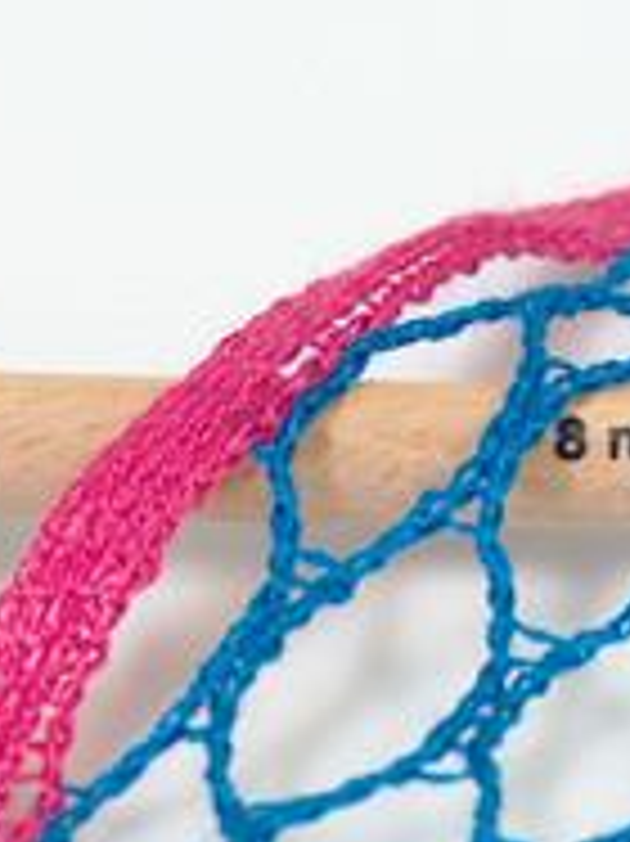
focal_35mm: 248
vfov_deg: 8.0
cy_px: 448
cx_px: 544
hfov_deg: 6.0
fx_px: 6025
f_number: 3
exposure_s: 1/21.7
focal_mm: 23.76
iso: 200
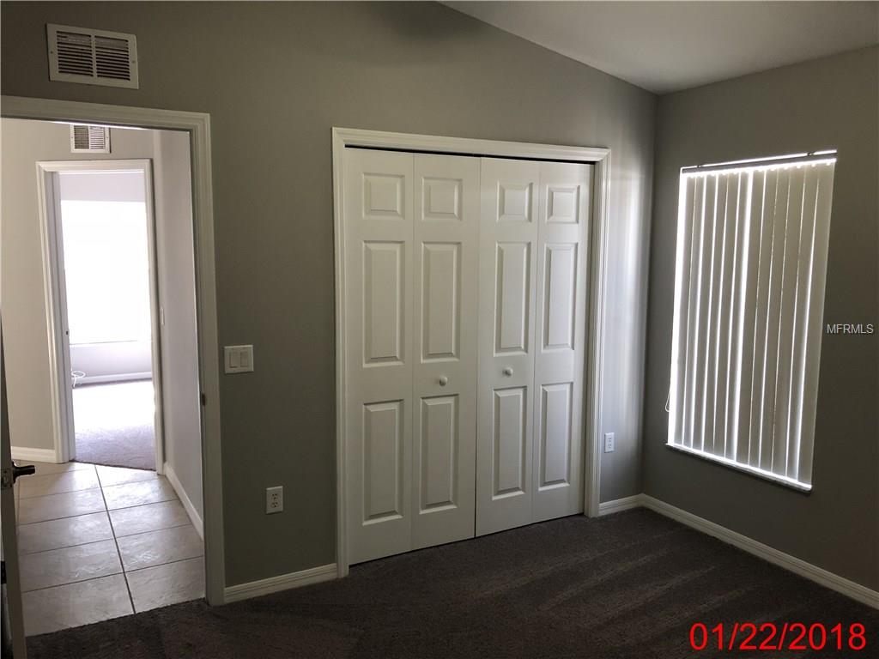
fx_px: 711
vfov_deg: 49.7
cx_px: 440
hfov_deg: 63.4
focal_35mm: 28
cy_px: 330
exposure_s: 1/15
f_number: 1.8
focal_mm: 3.99
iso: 50
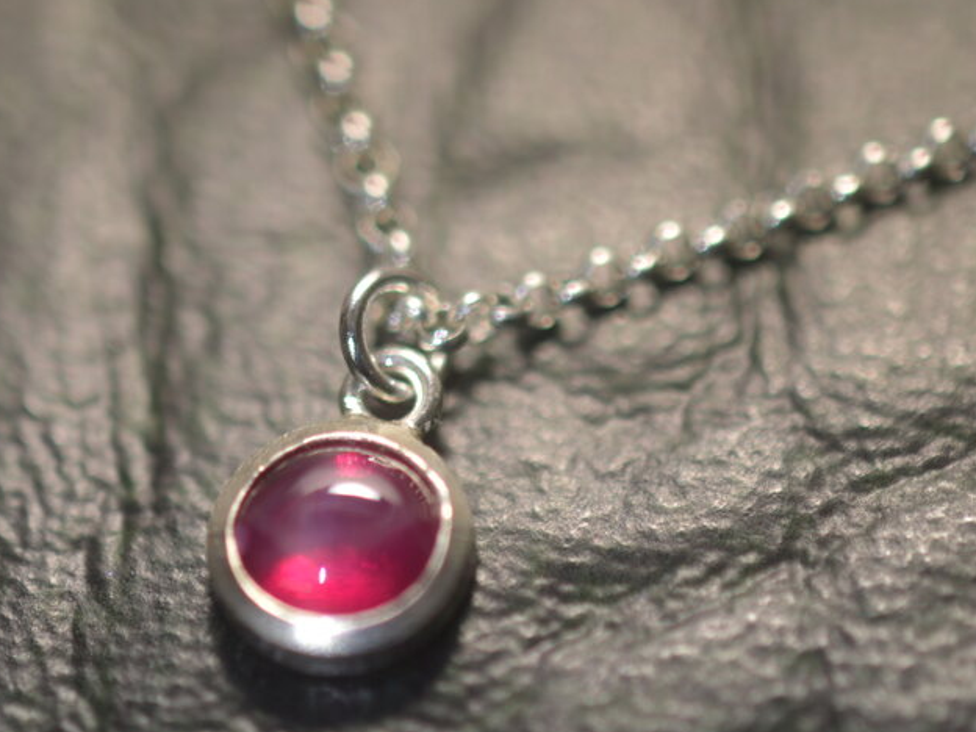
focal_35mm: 189
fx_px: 5322
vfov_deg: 7.9
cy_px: 430
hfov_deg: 10.5
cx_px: 332
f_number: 4
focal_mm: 85
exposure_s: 1/125
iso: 100
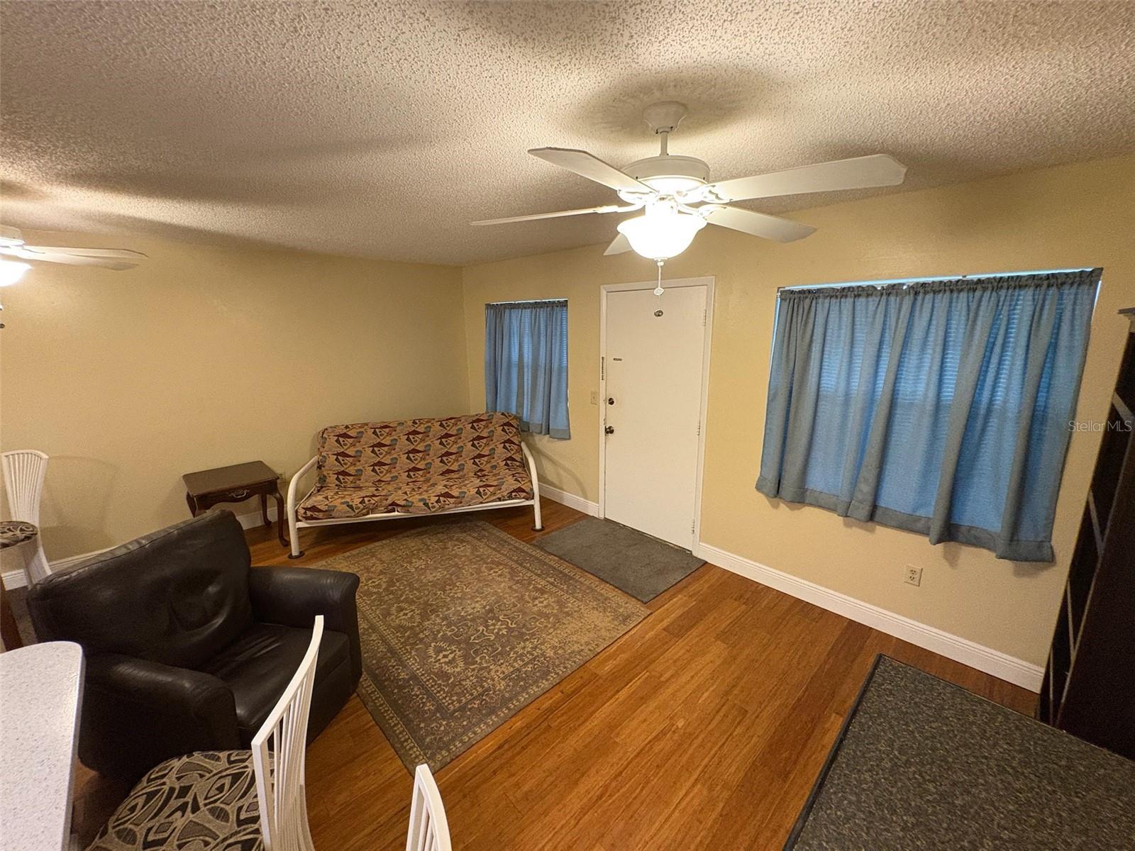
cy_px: 426
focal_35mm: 14
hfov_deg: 102.1
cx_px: 568
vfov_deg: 85.7
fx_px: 459
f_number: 2.2
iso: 500
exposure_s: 1/60
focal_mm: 2.22
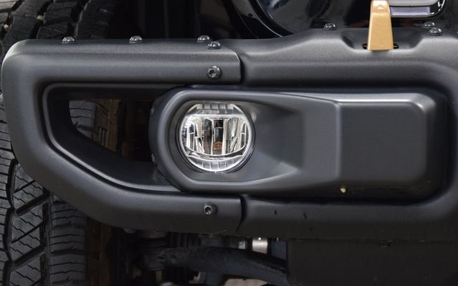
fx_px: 1348
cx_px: 229
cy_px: 133
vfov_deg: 12.1
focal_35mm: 108
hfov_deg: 19.3
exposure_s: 1/30
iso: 1600
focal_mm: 70
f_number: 6.3
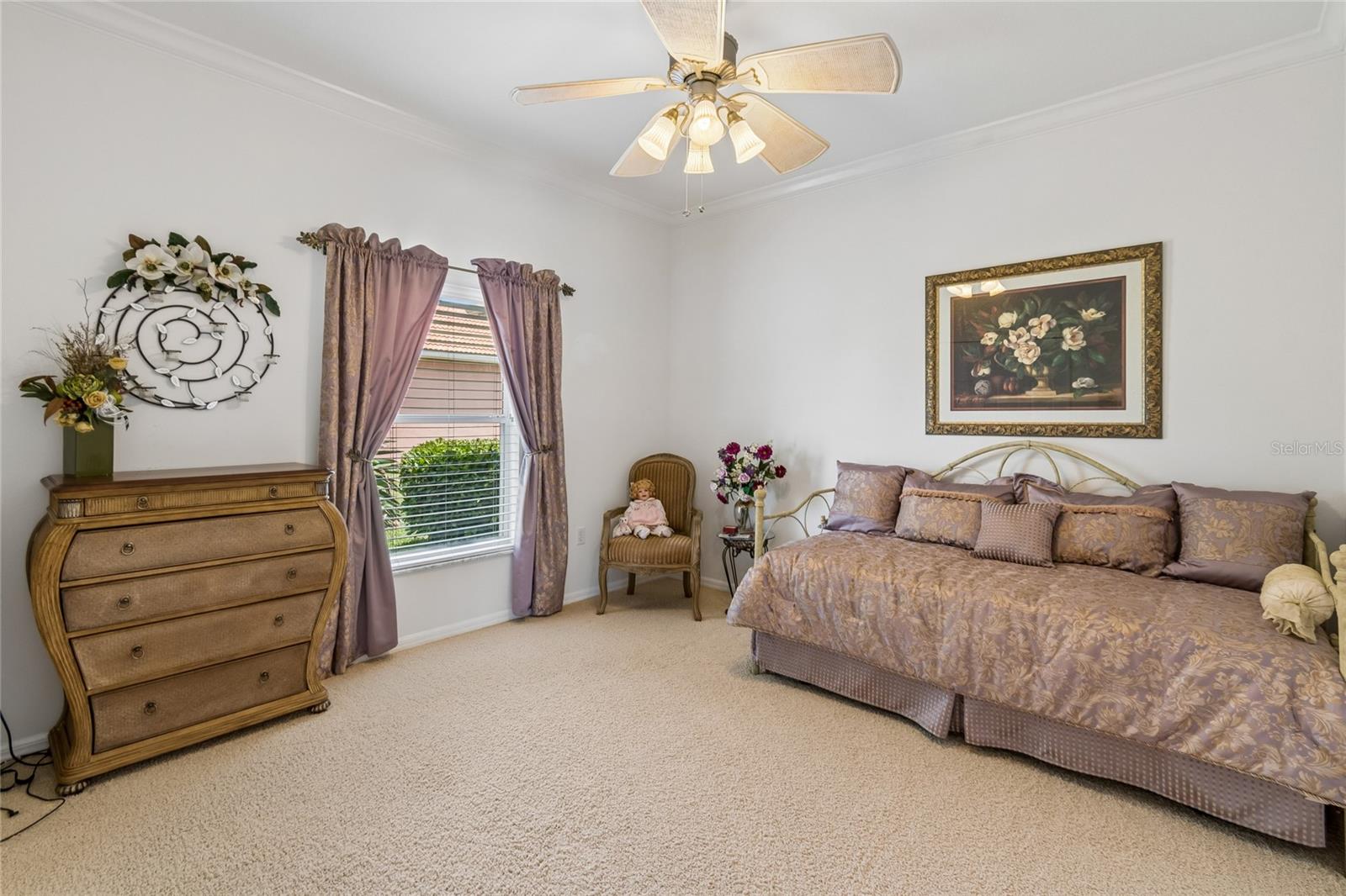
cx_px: 673
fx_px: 561
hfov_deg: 100.4
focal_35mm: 15
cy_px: 448
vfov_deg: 77.3
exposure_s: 1/13
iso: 100
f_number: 7.1
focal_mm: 10
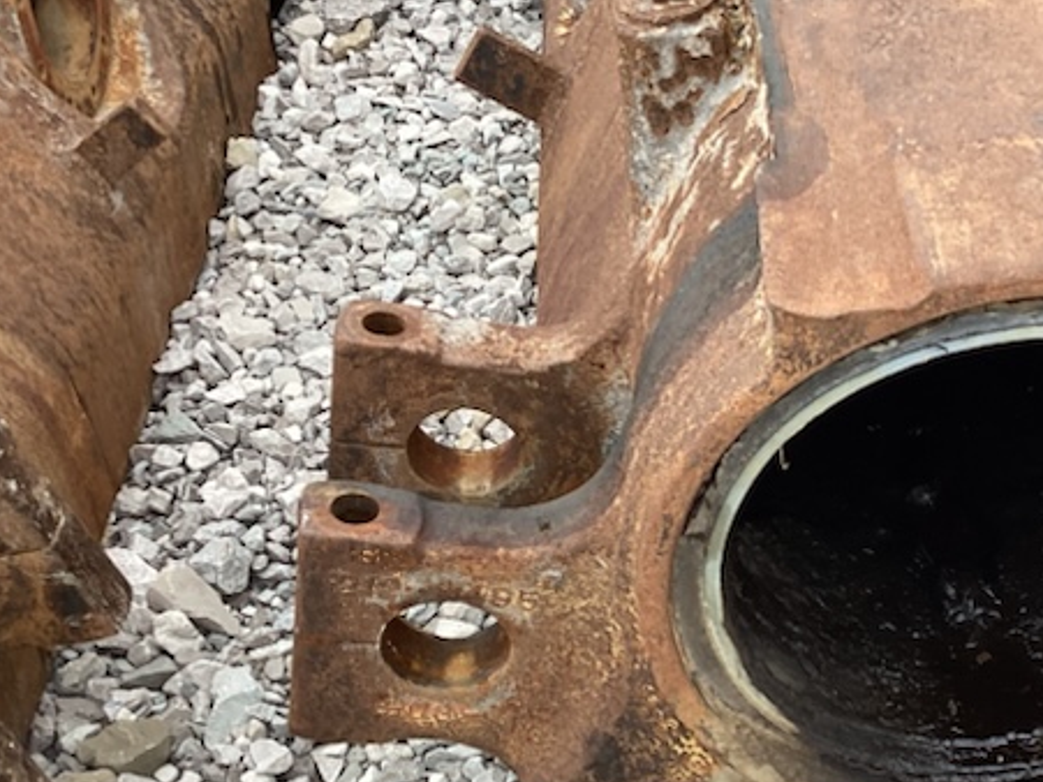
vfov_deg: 26.3
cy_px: 541
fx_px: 1657
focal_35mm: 55
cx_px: 867
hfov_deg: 33.7
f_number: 2.4
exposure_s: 1/60
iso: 64
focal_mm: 3.3
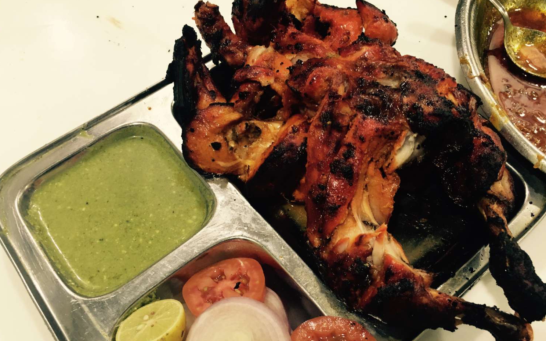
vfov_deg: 40.5
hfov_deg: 61.2
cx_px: 271
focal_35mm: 31
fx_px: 461
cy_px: 192
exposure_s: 1/33
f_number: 2.2
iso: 125
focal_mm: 4.15
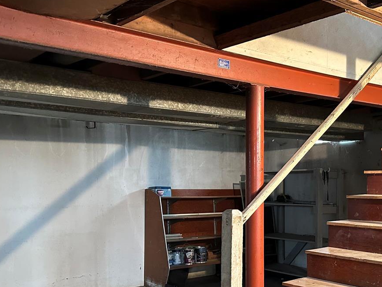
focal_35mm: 44
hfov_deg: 42.6
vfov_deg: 32.6
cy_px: 194
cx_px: 240
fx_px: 486
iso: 640
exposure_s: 1/40
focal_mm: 6.86
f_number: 1.78
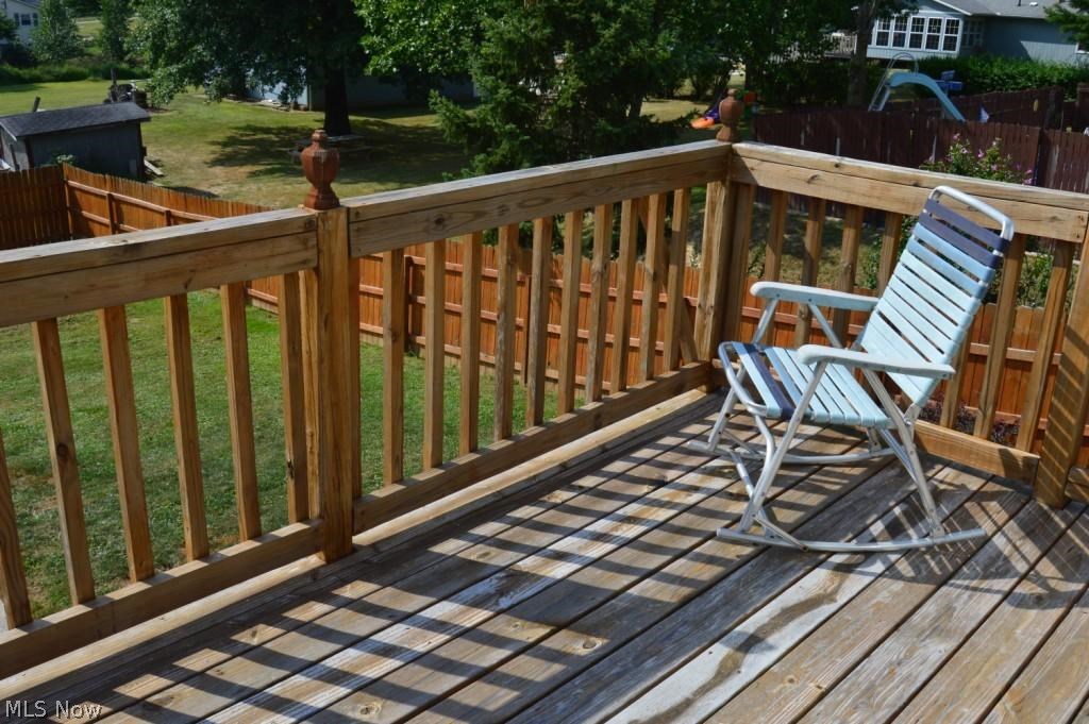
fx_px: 997
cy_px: 362
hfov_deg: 57.3
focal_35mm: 33
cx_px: 544
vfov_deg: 39.9
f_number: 11
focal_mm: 22
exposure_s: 1/500
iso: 400
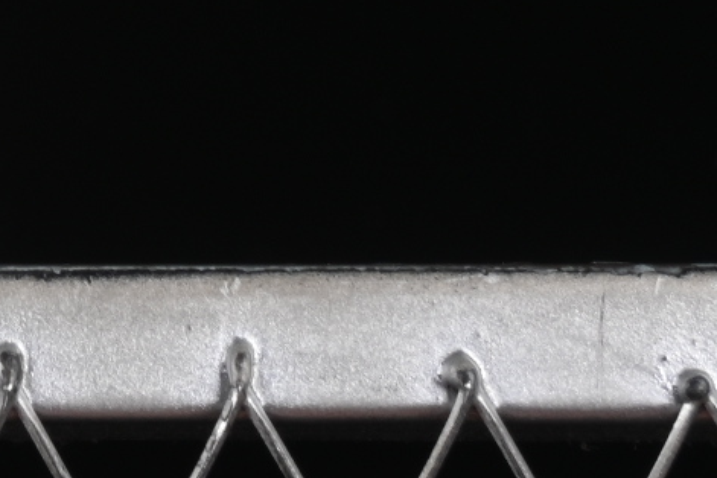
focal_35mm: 443
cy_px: -627
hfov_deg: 4.6
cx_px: -866
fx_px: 8822
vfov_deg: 3.1
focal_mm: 50
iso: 160
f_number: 8
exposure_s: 1/80
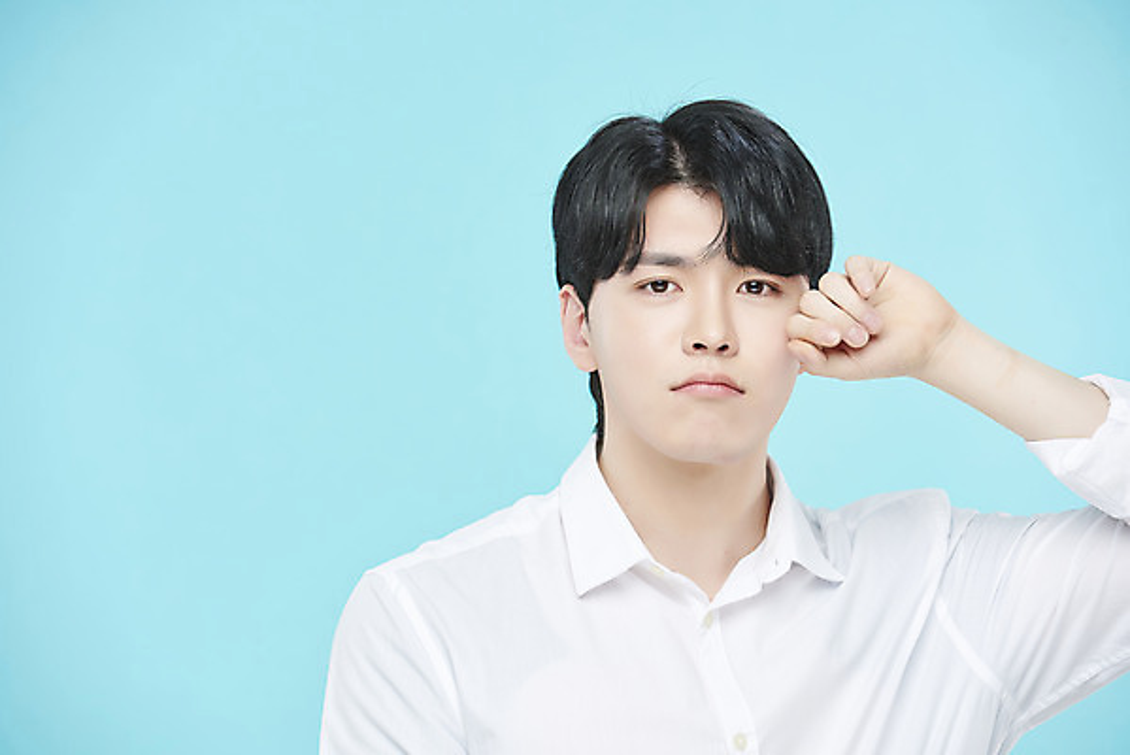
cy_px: 378
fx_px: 6281
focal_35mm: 200
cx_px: 565
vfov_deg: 6.9
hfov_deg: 10.3
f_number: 7.1
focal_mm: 200
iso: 64
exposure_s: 1/125
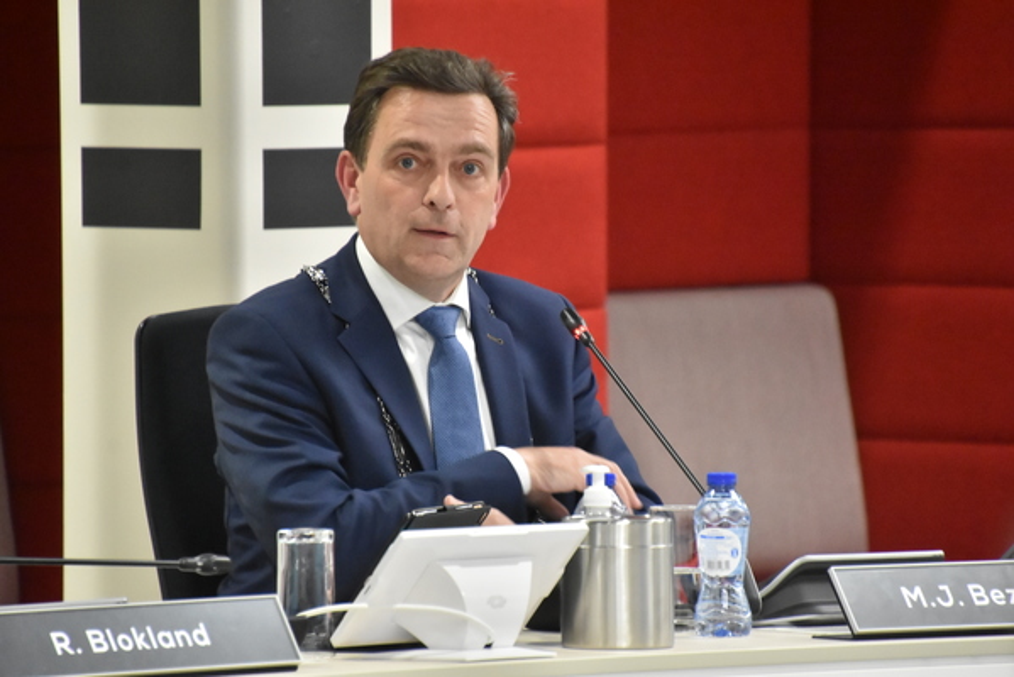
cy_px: 338
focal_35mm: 495
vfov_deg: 2.8
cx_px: 507
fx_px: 13949
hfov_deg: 4.2
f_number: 6.3
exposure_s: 1/125
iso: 5000
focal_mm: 330
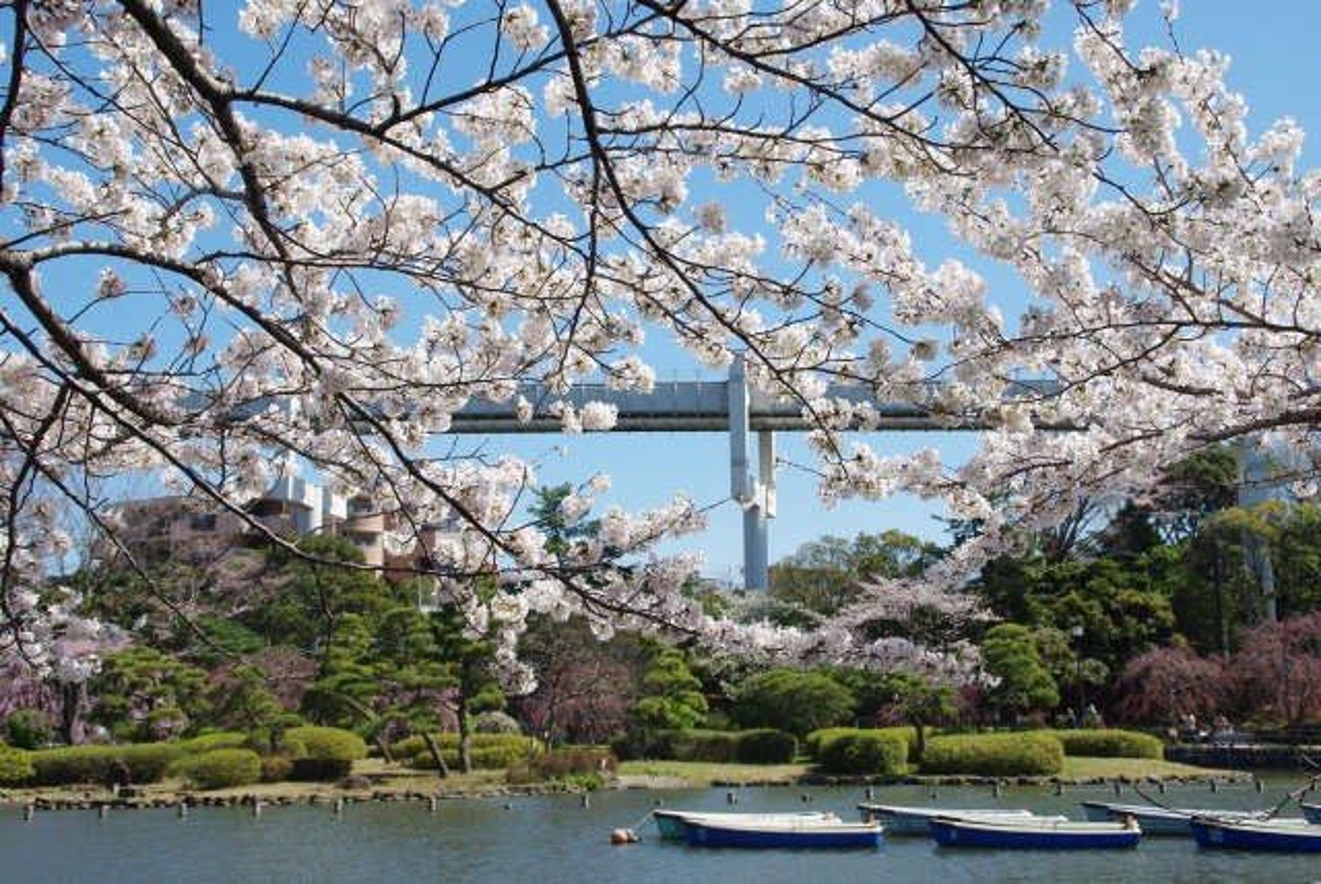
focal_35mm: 49
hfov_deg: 40.3
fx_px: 1800
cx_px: 660
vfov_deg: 27.6
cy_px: 442
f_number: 8
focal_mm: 33
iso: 200
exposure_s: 1/500
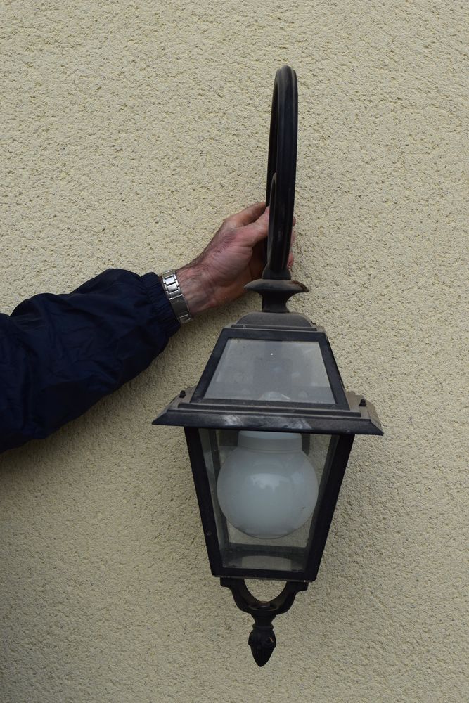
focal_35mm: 63
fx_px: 1231
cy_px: 352
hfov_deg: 21.6
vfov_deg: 31.9
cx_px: 234
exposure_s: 1/250
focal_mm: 42
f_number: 10
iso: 400
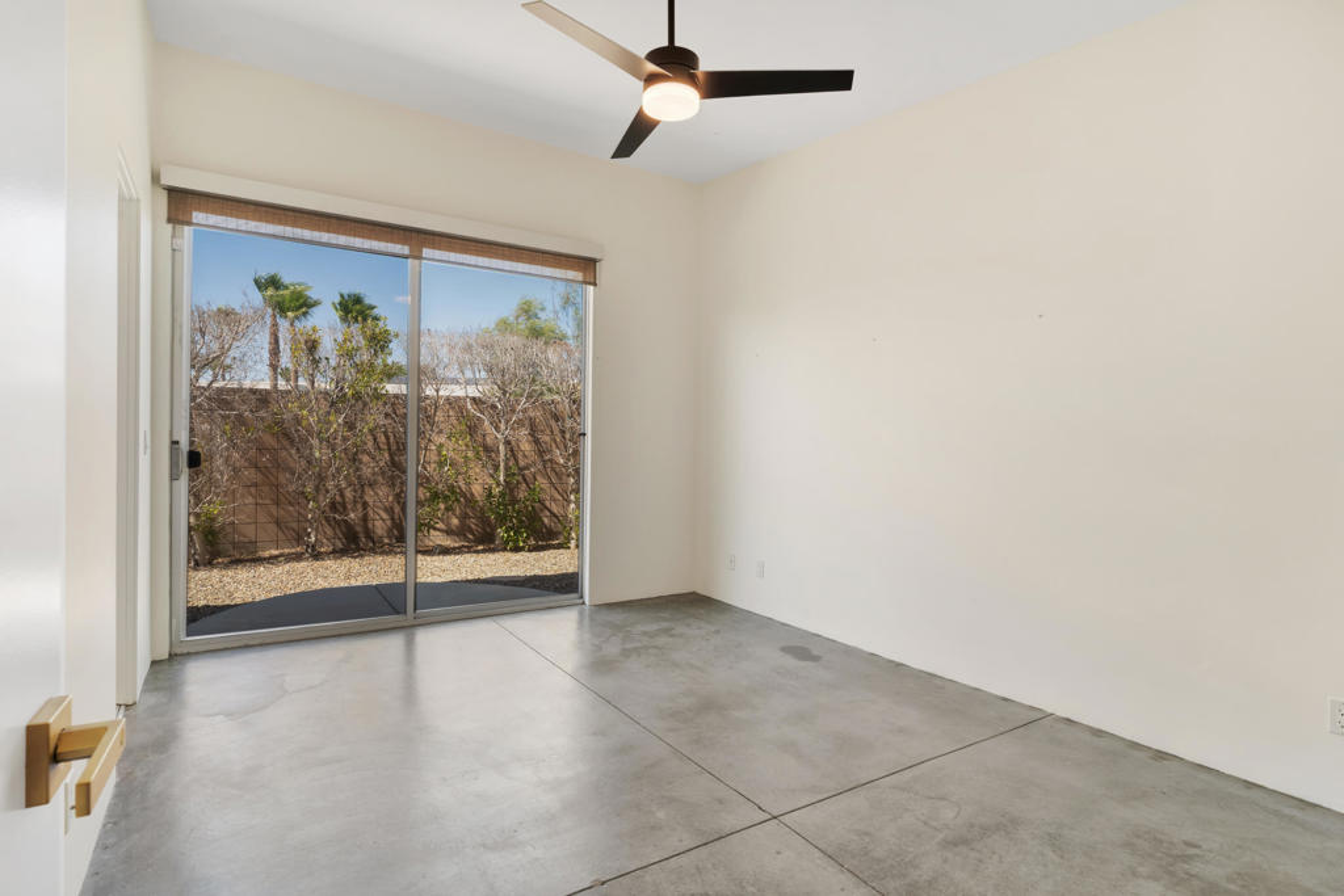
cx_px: 672
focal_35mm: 18
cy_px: 448
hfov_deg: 90.0
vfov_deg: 67.4
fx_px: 672
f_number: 9
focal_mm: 18
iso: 100
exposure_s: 1/50
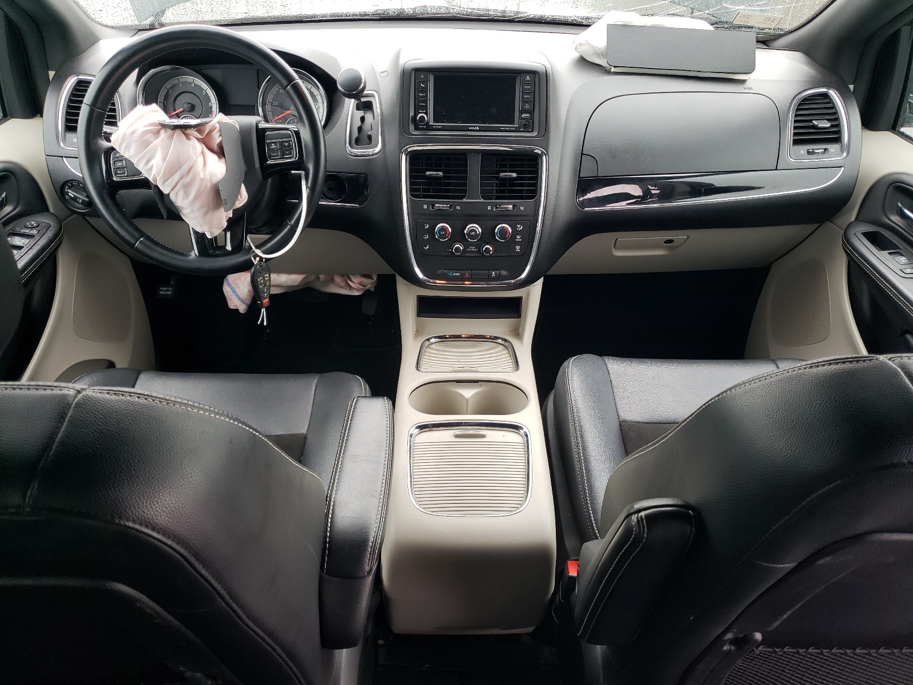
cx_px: 456
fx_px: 686
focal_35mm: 26
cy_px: 342
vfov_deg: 53.1
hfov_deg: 67.3
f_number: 1.5
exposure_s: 1/60.2
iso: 60
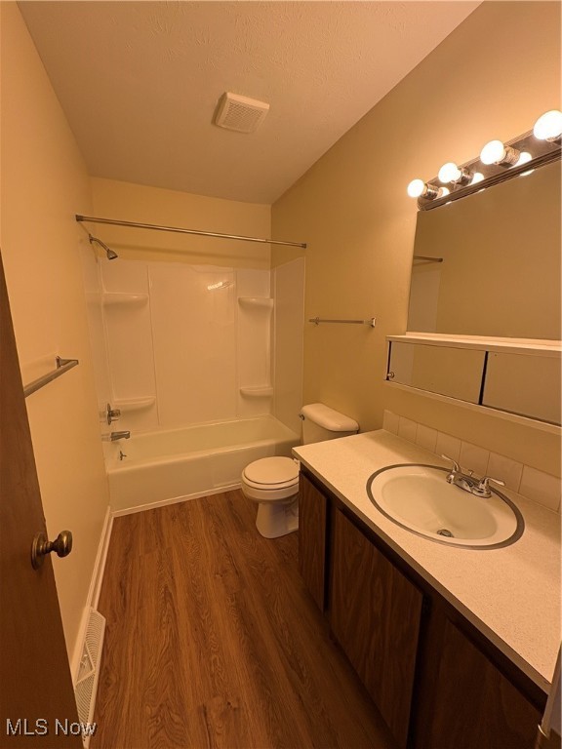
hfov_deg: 85.7
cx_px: 281
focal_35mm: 14
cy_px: 374
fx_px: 303
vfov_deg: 102.1
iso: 125
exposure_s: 1/120
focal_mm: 2.22
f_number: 2.2
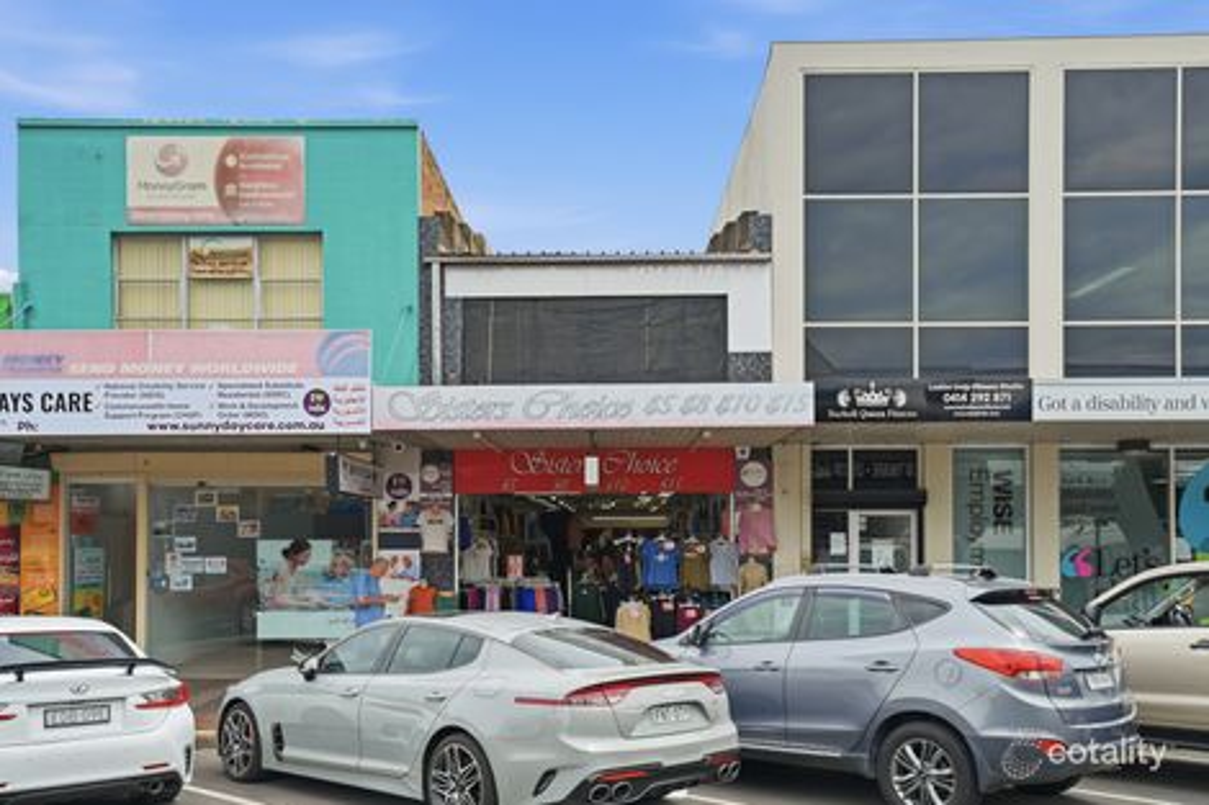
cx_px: 604
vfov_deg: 42.3
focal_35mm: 31
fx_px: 1041
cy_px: 402
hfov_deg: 60.3
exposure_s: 1/8000
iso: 400
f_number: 11
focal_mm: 31
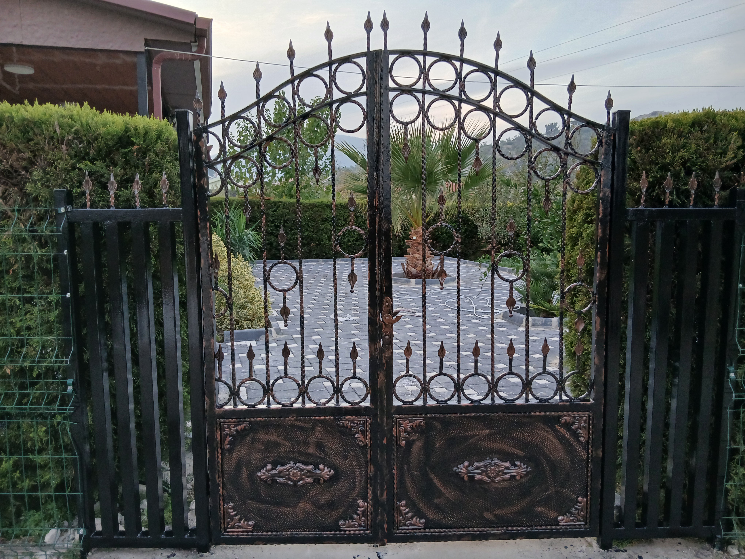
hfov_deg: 67.3
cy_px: 280
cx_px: 372
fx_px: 560
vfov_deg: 53.1
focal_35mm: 26
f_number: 1.8
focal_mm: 3.98
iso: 125
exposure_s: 1/50
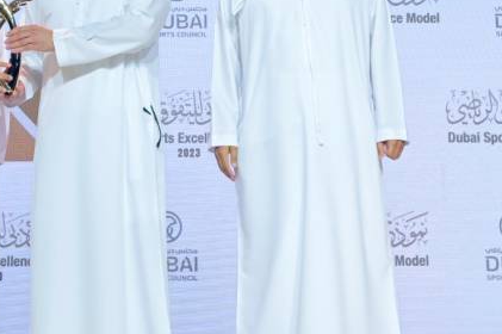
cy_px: 7
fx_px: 1588
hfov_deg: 17.7
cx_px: 49
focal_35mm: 114
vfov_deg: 11.9
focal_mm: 48
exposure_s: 1/160
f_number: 5.6
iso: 1000
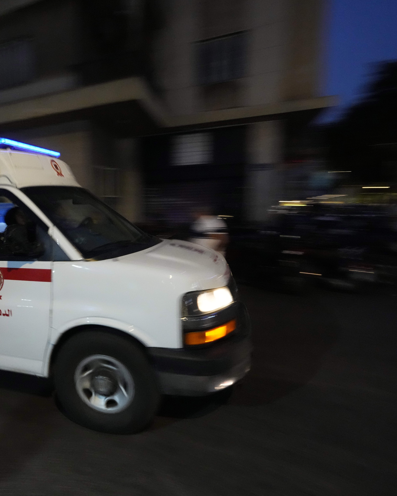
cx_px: 50
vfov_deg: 72.6
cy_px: 248
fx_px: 338
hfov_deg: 54.2
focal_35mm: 23
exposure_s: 1/30
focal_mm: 16
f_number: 11
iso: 12800
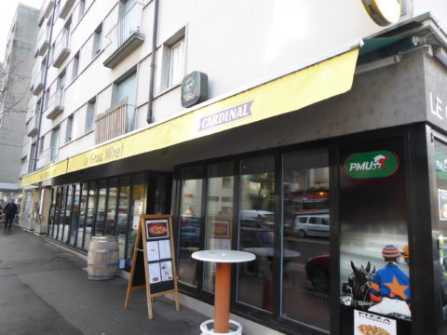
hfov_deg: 69.4
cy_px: 168
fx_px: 323
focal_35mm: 25
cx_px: 224
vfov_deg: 54.9
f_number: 3.3
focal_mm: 4.3
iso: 80
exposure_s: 1/80
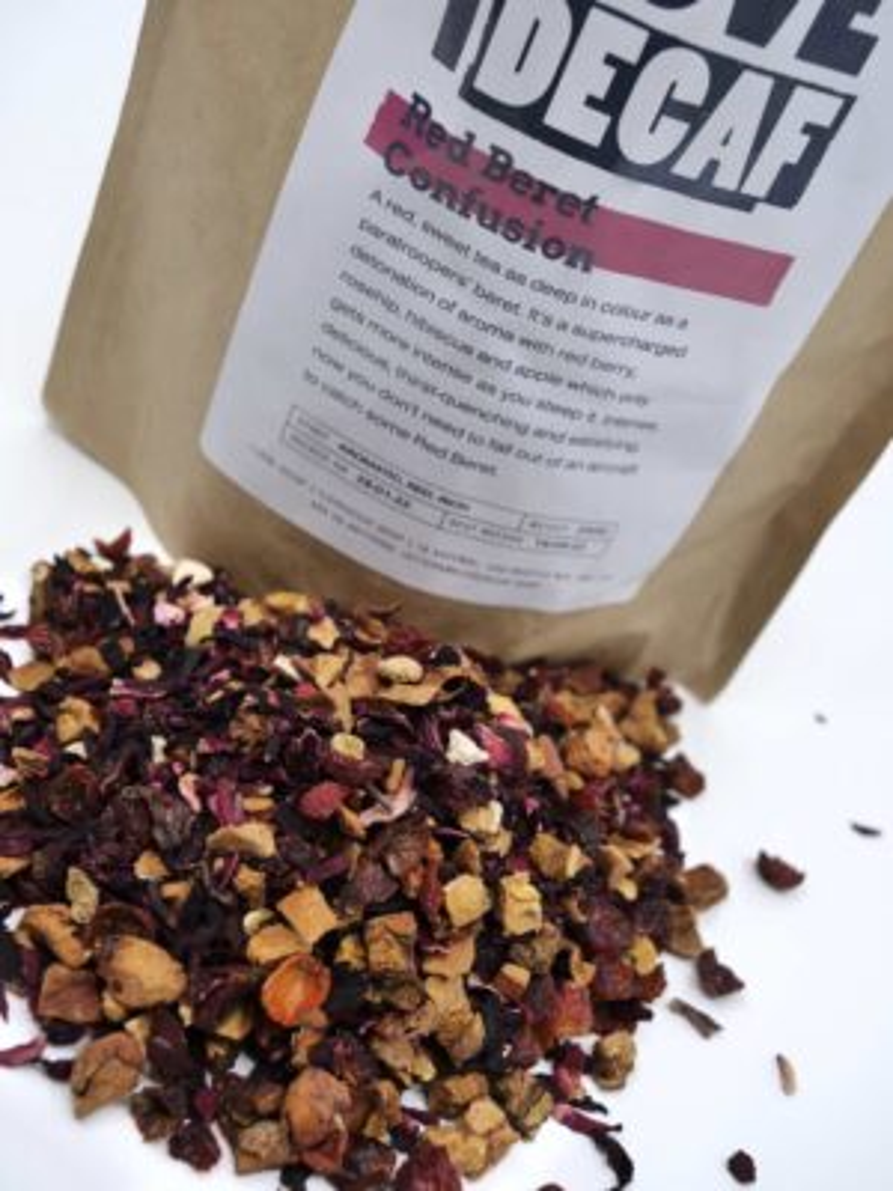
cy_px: 596
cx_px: 446
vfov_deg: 42.9
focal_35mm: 44
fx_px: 1513
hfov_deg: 32.9
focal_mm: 22
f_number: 5
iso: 200
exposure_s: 1/200
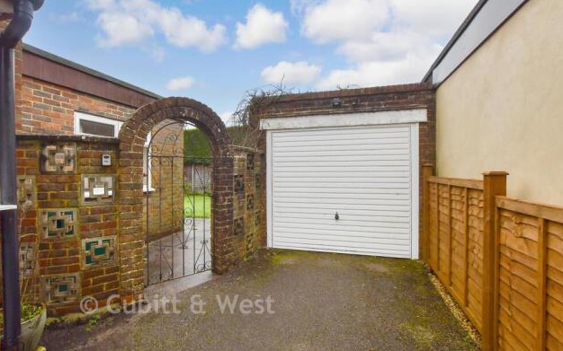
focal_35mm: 16
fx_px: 245
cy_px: 170
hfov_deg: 97.8
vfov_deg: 71.2
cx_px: 271
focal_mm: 10
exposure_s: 1/125
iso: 400
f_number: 8
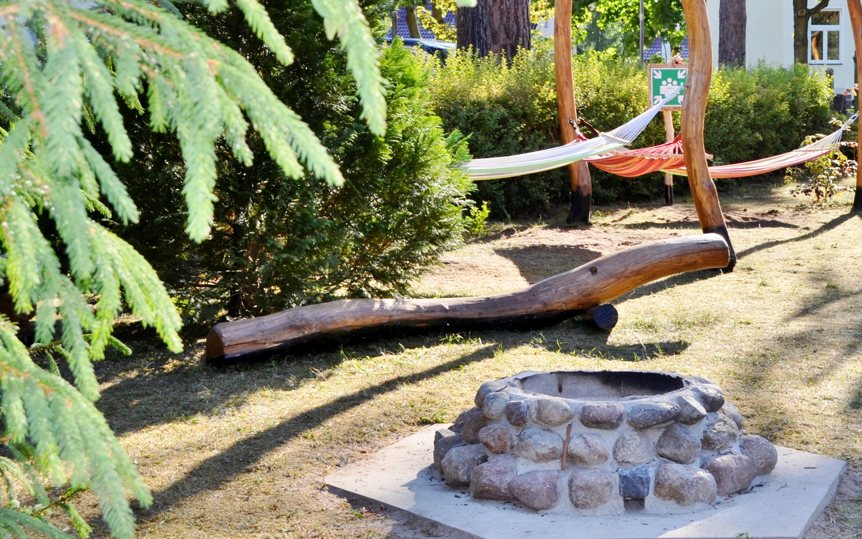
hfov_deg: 29.1
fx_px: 1644
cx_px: 594
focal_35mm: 70
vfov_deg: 18.4
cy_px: 108
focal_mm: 28
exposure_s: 1/100
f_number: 8
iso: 100
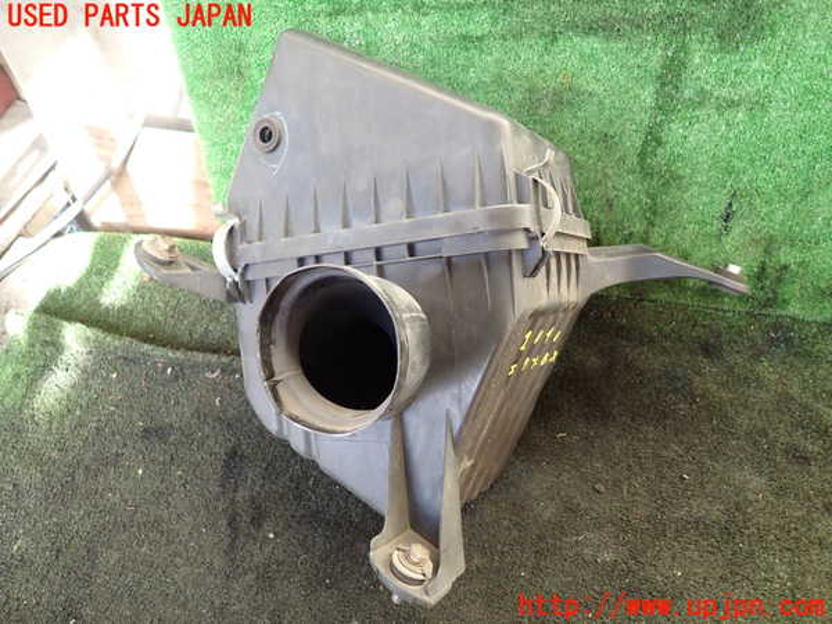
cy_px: 312
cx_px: 416
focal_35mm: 25
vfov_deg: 54.9
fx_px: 601
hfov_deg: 69.4
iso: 125
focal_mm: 4.5
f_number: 2
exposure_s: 1/60
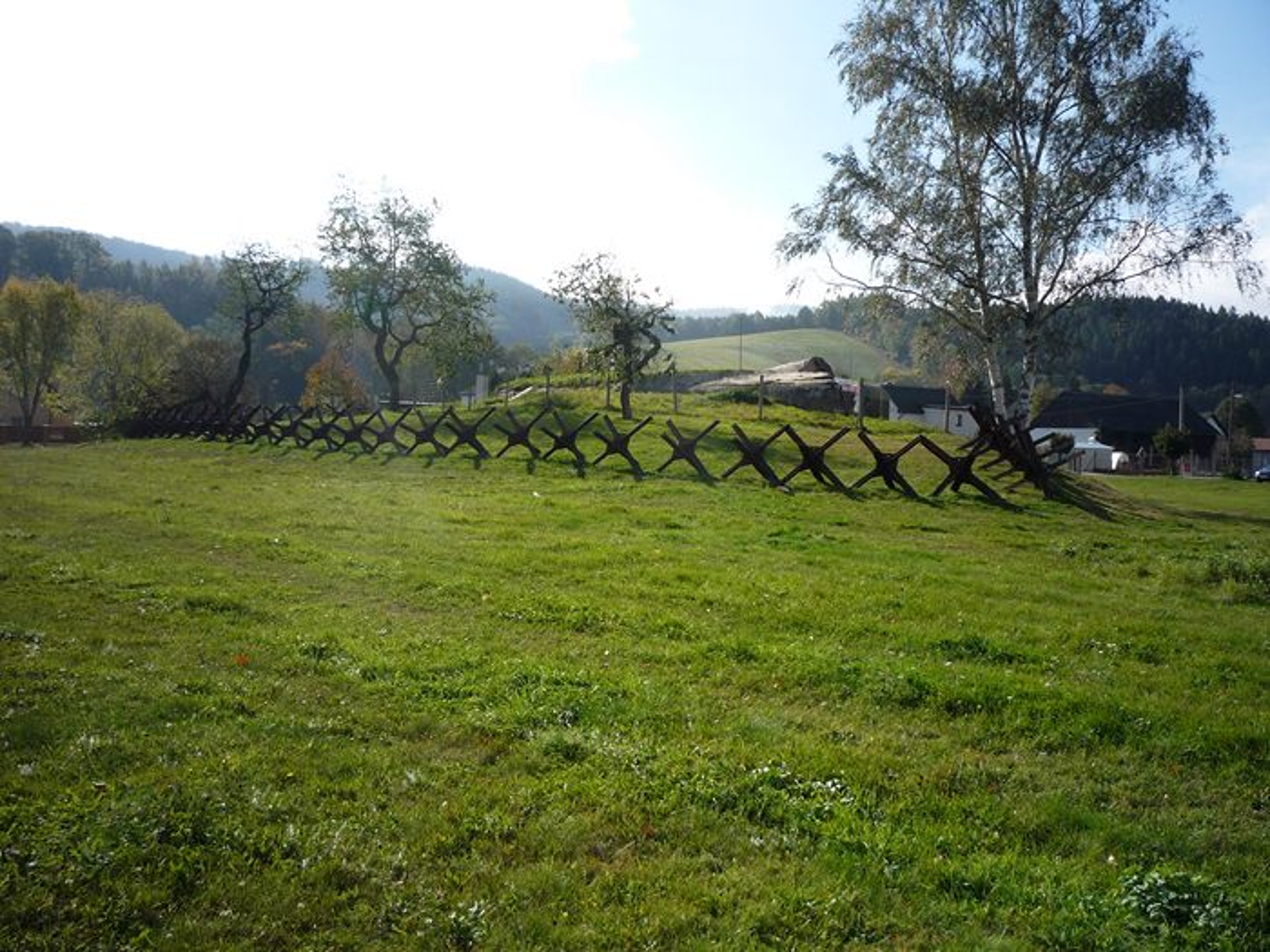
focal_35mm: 32
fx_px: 1174
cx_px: 635
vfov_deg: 44.2
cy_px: 476
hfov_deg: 56.8
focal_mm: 5.2
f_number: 5
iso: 100
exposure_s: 1/400
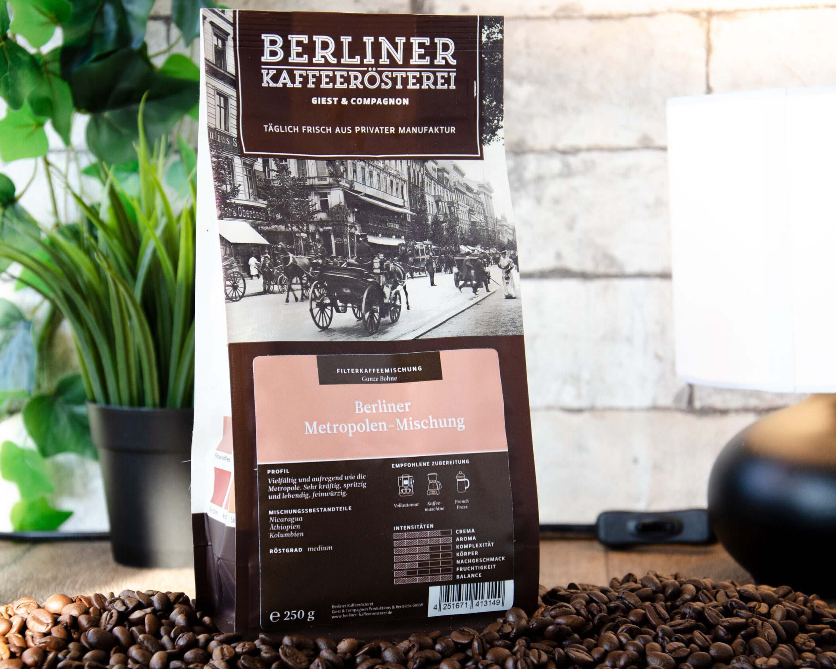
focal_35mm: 99
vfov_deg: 15.5
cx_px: 394
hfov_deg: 19.4
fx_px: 2450
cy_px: 333
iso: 800
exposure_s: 1/100
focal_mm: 58
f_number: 5
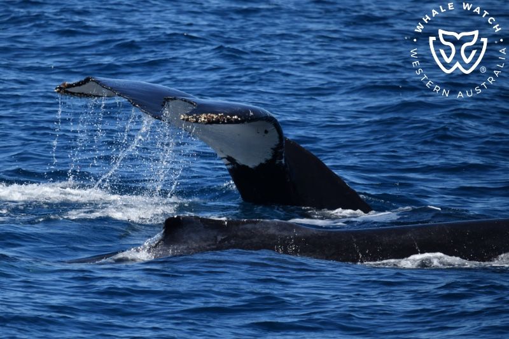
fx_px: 8481
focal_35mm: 600
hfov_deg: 3.4
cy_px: 170
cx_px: 254
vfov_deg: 2.3
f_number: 6.3
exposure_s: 1/8000
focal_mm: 600
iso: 1100
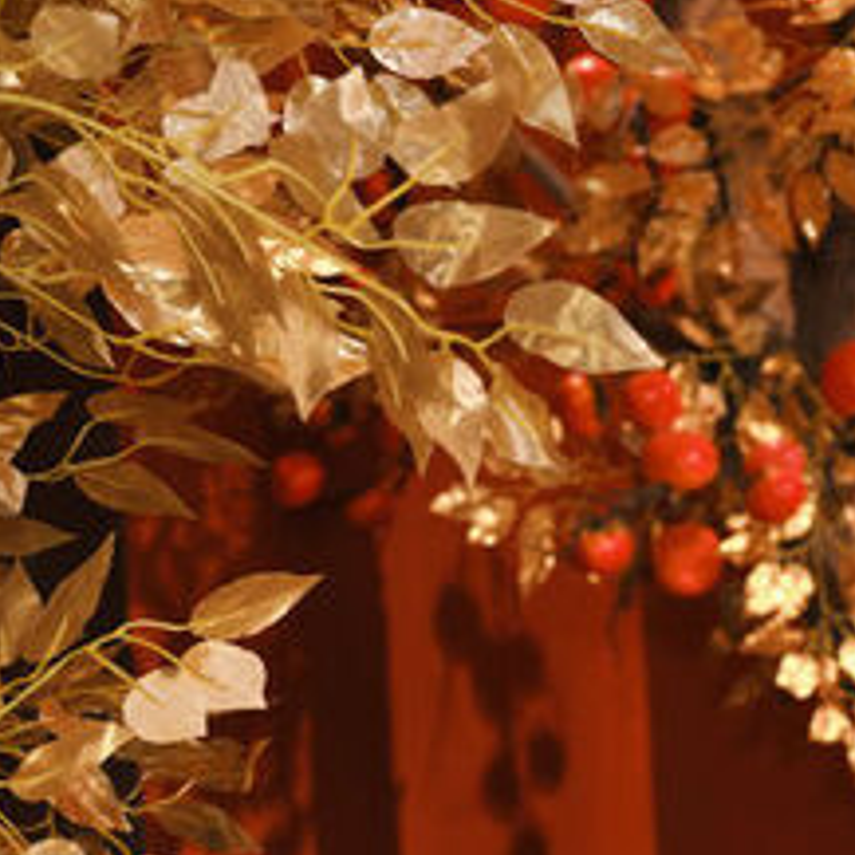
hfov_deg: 10.6
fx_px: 4303
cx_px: 1552
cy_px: 1348
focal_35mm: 154
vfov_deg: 10.9
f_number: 4
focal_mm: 45
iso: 800
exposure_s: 1/125
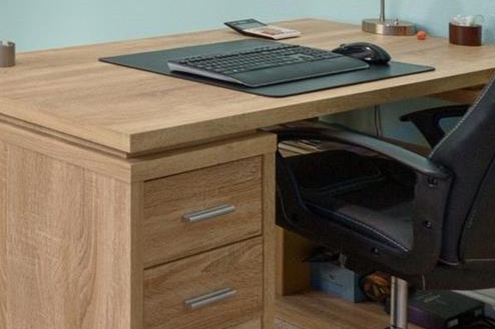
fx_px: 935
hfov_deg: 22.8
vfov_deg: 18.2
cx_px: -289
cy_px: -132
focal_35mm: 68
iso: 320
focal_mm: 14
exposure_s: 1/1.25
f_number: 8
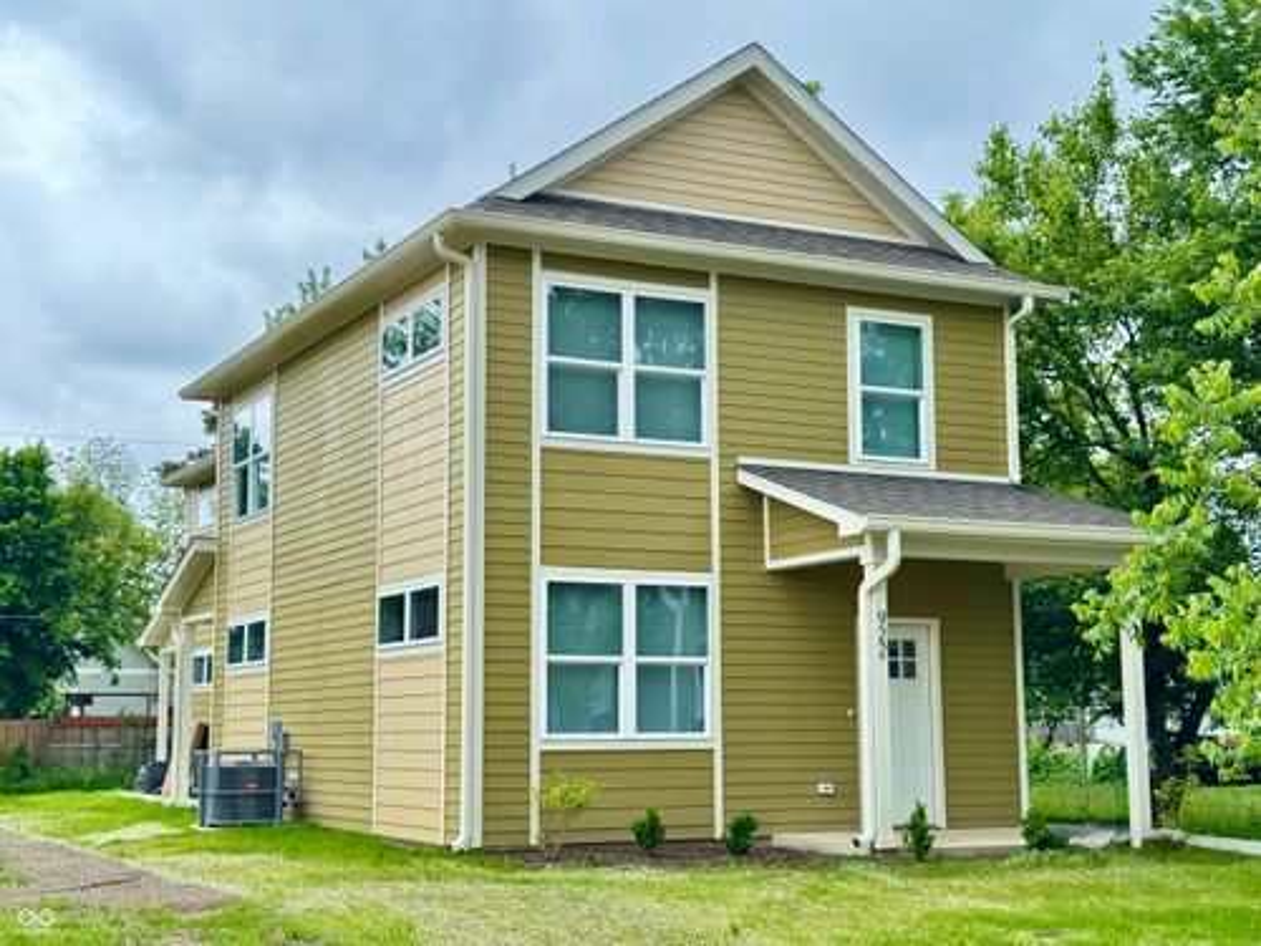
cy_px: 473
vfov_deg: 30.3
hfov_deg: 39.7
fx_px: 1749
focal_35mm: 48
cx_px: 630
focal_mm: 6.76
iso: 64
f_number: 1.78
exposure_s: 1/544
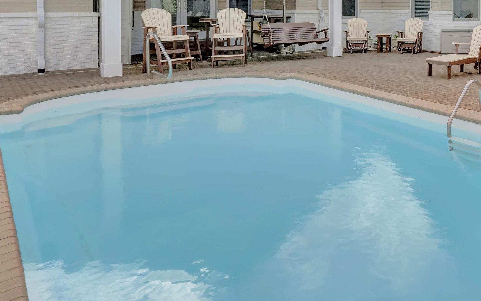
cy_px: 4
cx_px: 440
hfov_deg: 49.9
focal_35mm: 34
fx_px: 446
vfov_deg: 34.2
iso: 1250
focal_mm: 16
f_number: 8
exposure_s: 1/2500
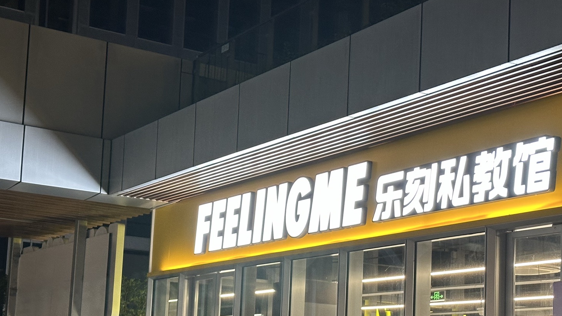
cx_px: 280
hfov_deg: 29.4
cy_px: 237
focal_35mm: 72
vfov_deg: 16.7
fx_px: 1073
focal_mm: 6.86
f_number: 1.78
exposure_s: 1/60
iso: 250
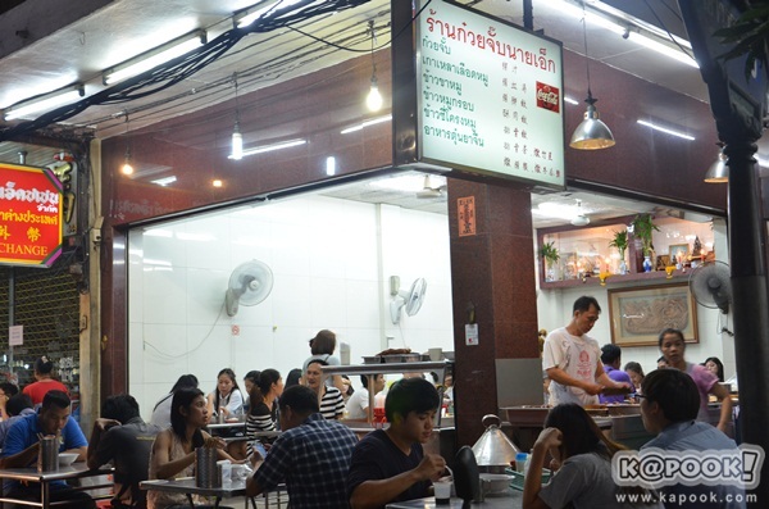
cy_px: 254
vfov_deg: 29.7
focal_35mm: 45
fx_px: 959
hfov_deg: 43.7
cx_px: 384
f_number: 4.5
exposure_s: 1/30
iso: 640
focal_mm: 30
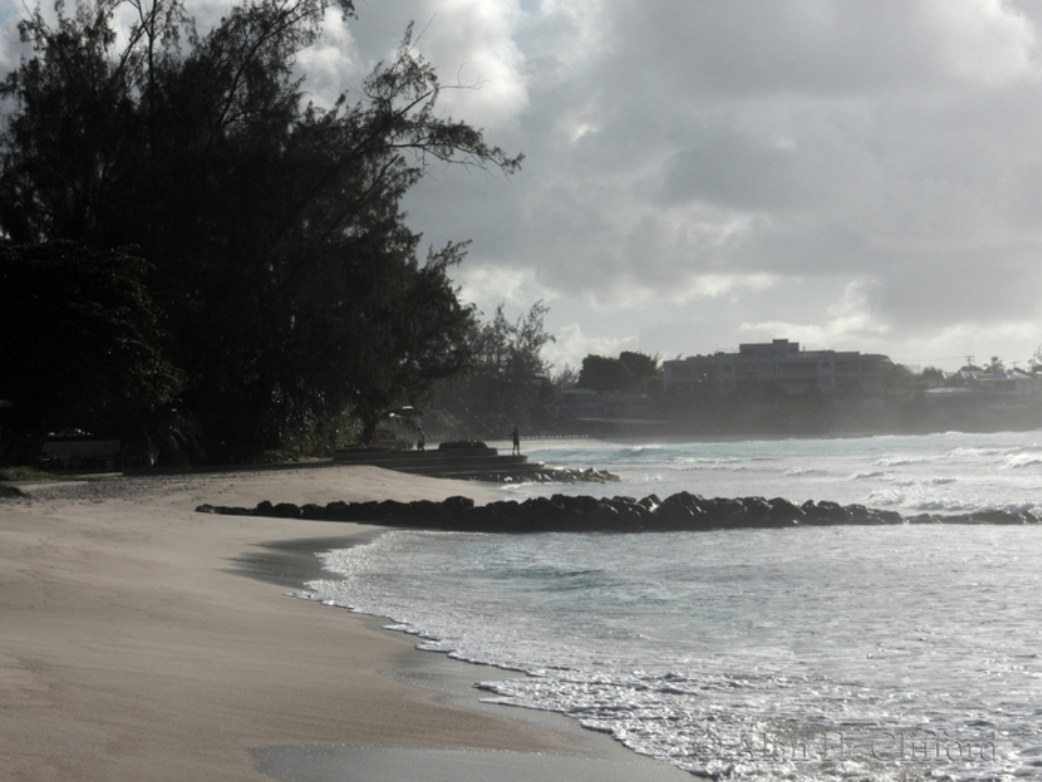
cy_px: 391
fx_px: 3612
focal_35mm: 120
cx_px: 521
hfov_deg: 16.4
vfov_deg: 12.3
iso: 100
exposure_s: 1/1000
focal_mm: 25.5
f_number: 8
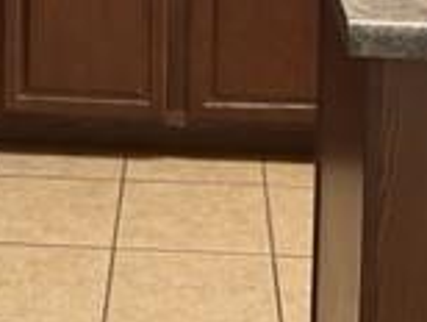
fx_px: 1334
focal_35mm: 108
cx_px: 114
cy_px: -247
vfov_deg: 12.6
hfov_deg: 18.1
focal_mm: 5.7
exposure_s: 1/60
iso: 250
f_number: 1.5
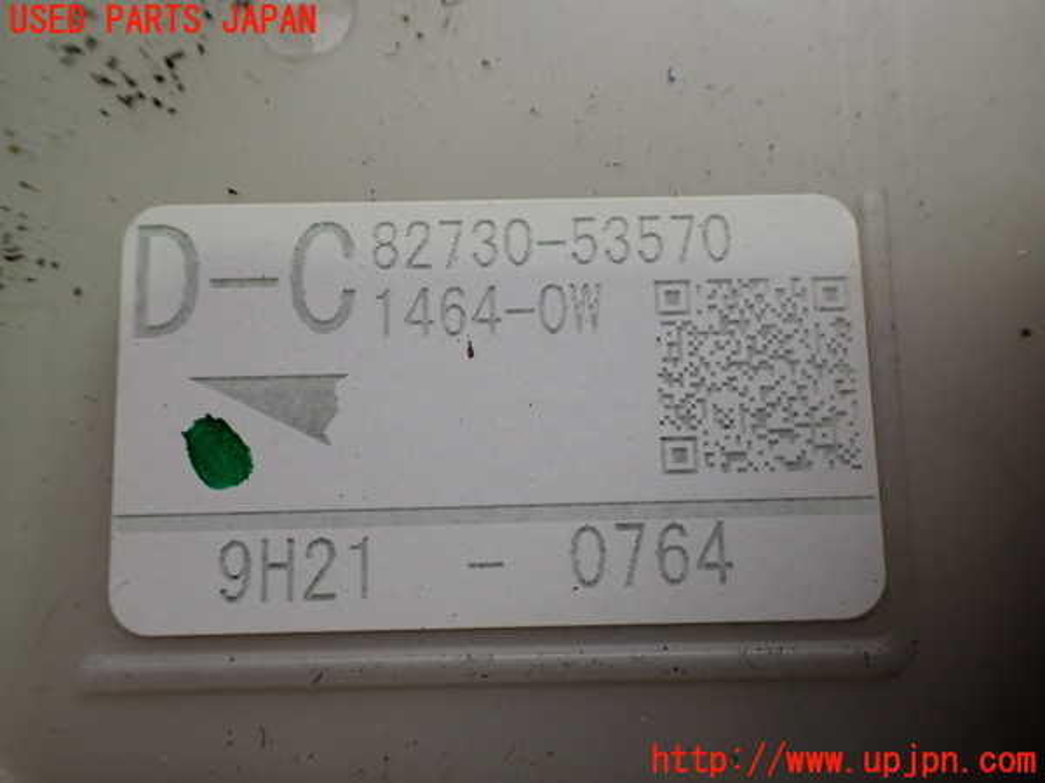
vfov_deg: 46.8
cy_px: 392
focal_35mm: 30
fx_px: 906
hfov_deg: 60.0
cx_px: 522
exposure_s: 1/125
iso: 320
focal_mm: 5.4
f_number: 2.3
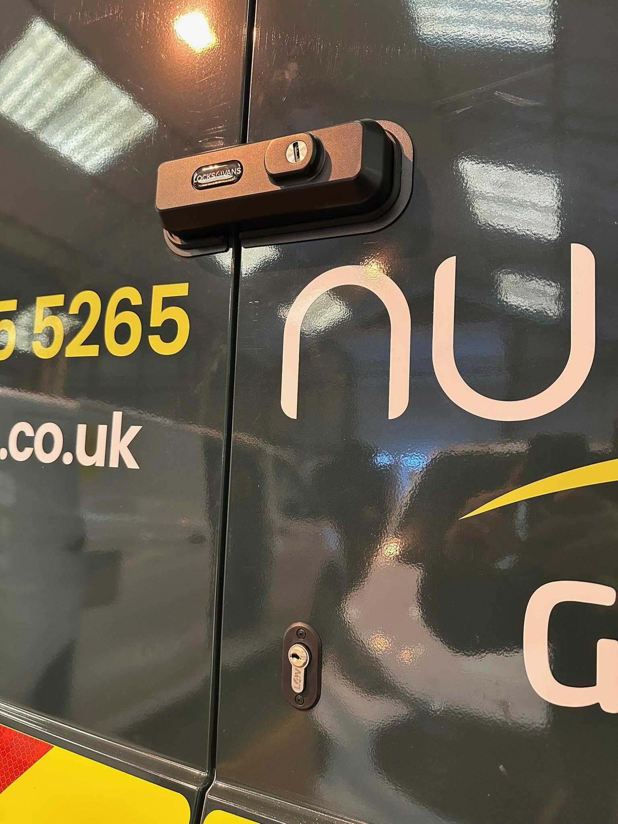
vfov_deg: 71.6
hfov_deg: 56.8
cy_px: 412
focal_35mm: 24
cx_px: 309
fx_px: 571
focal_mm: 6.86
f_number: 1.78
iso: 640
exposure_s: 1/50
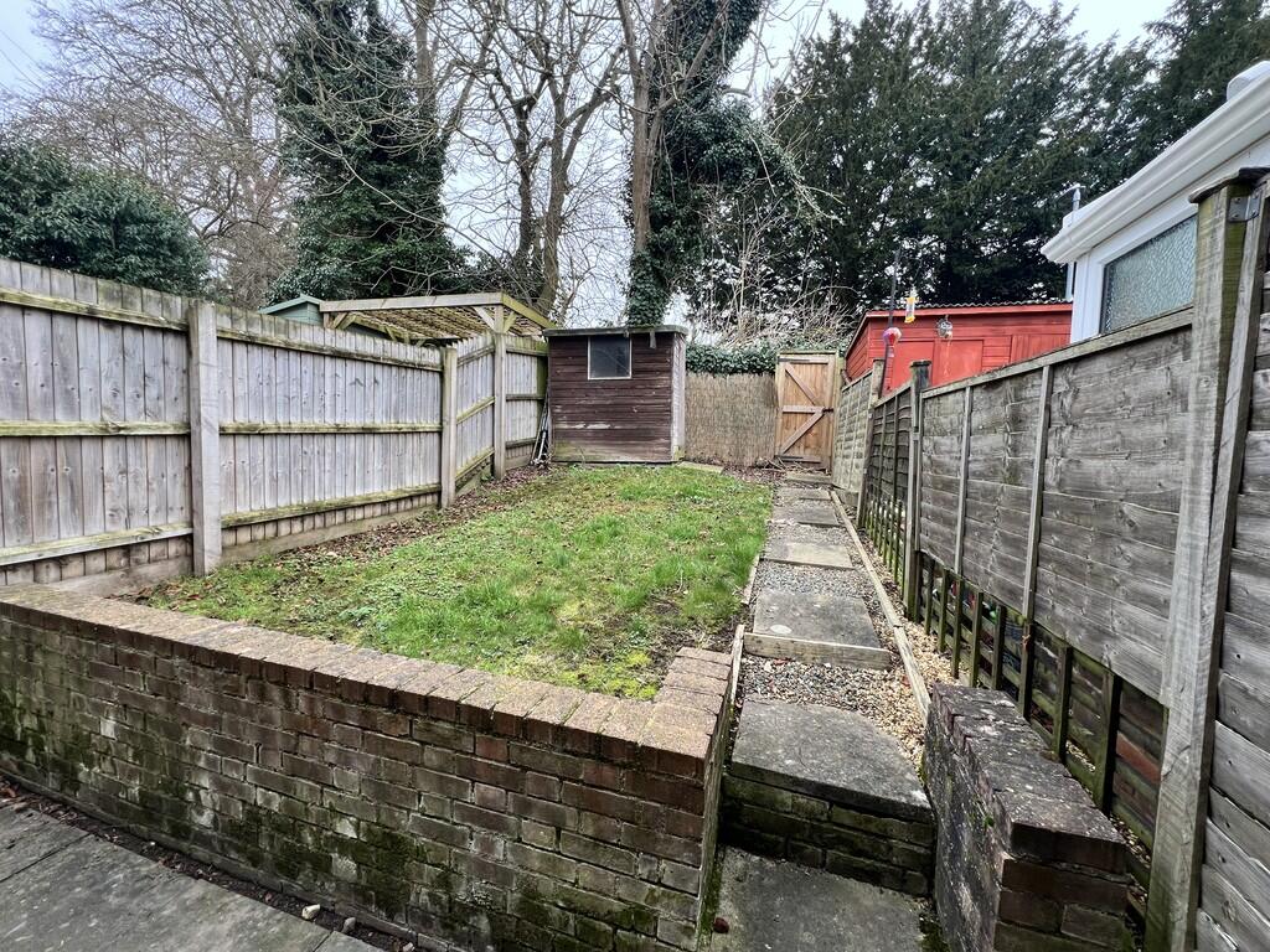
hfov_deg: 106.2
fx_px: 477
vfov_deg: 89.9
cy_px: 476
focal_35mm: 13
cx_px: 635
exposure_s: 1/99
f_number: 1.8
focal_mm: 1.57
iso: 50
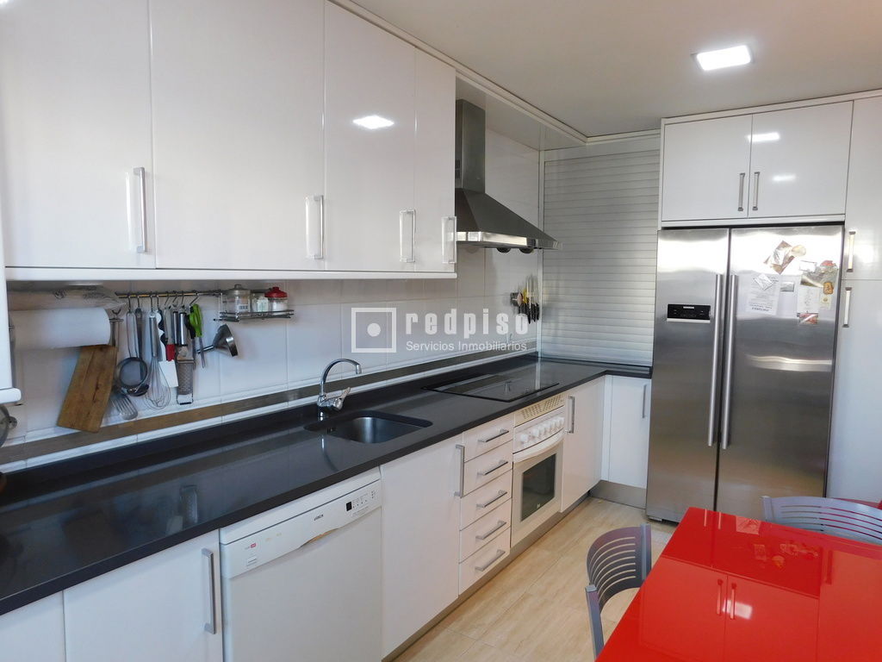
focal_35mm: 23
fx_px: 586
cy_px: 331
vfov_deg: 58.9
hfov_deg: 73.9
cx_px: 441
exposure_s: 1/30
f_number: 3
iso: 160
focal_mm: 4
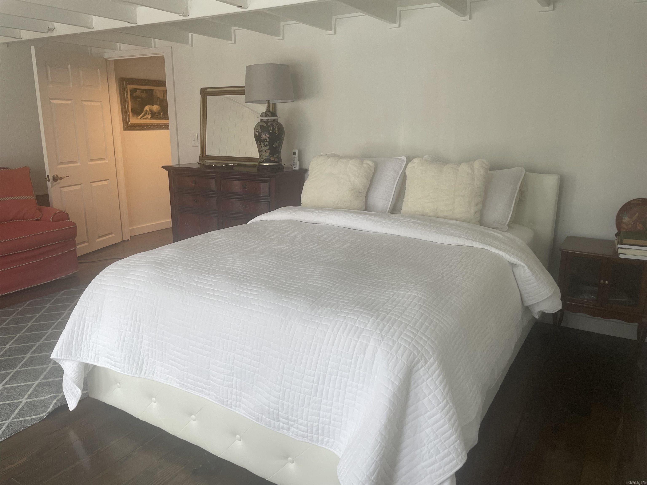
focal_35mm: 26
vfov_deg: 53.1
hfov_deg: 67.3
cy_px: 242
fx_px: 486
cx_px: 324
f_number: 1.6
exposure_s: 1/120
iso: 80
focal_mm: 4.2
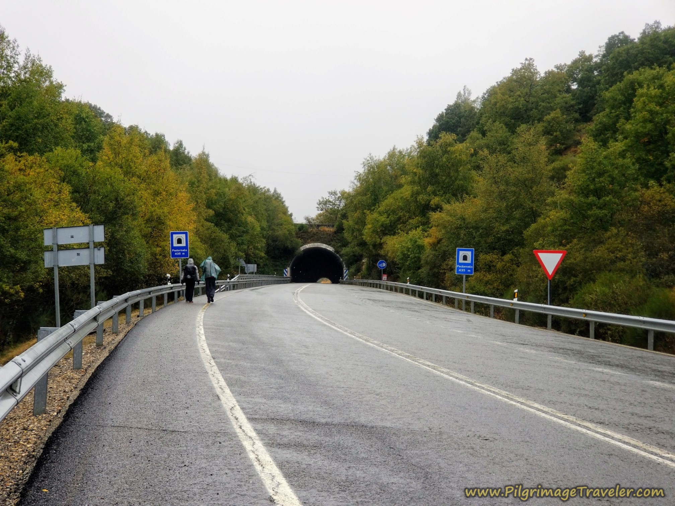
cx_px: 338
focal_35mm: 52
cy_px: 253
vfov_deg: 28.0
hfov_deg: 36.8
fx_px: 1014
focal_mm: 6
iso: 25
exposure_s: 1/438
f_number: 2.4
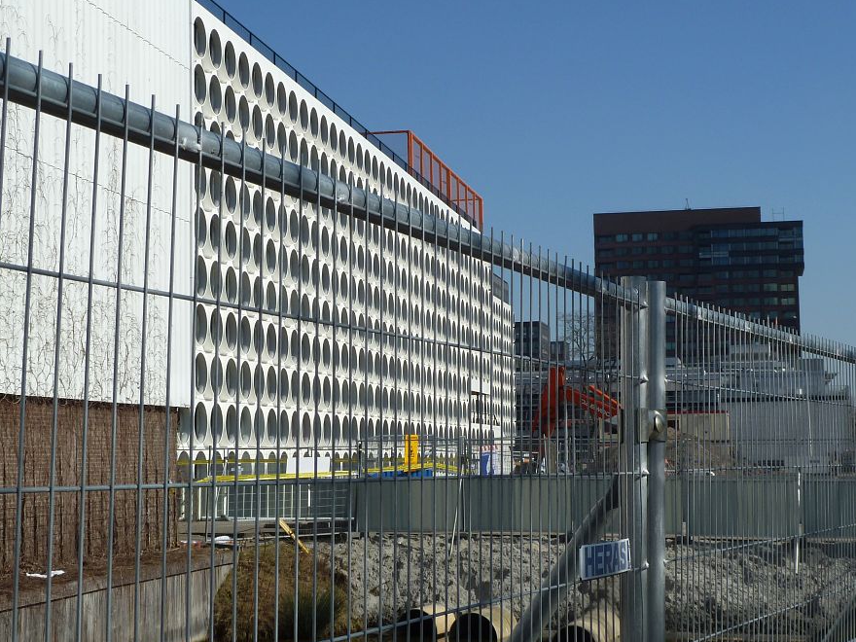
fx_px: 1583
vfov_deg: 22.9
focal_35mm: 64
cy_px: 323
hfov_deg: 30.3
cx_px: 446
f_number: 5.6
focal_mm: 9.1
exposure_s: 1/500
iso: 80
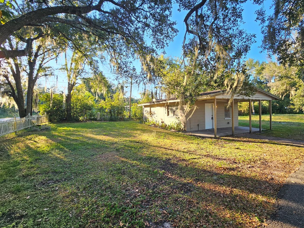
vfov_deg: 81.6
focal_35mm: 15
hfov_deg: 97.8
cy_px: 105
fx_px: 132
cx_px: 168
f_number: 2.2
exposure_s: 1/161
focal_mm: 2.2
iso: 50
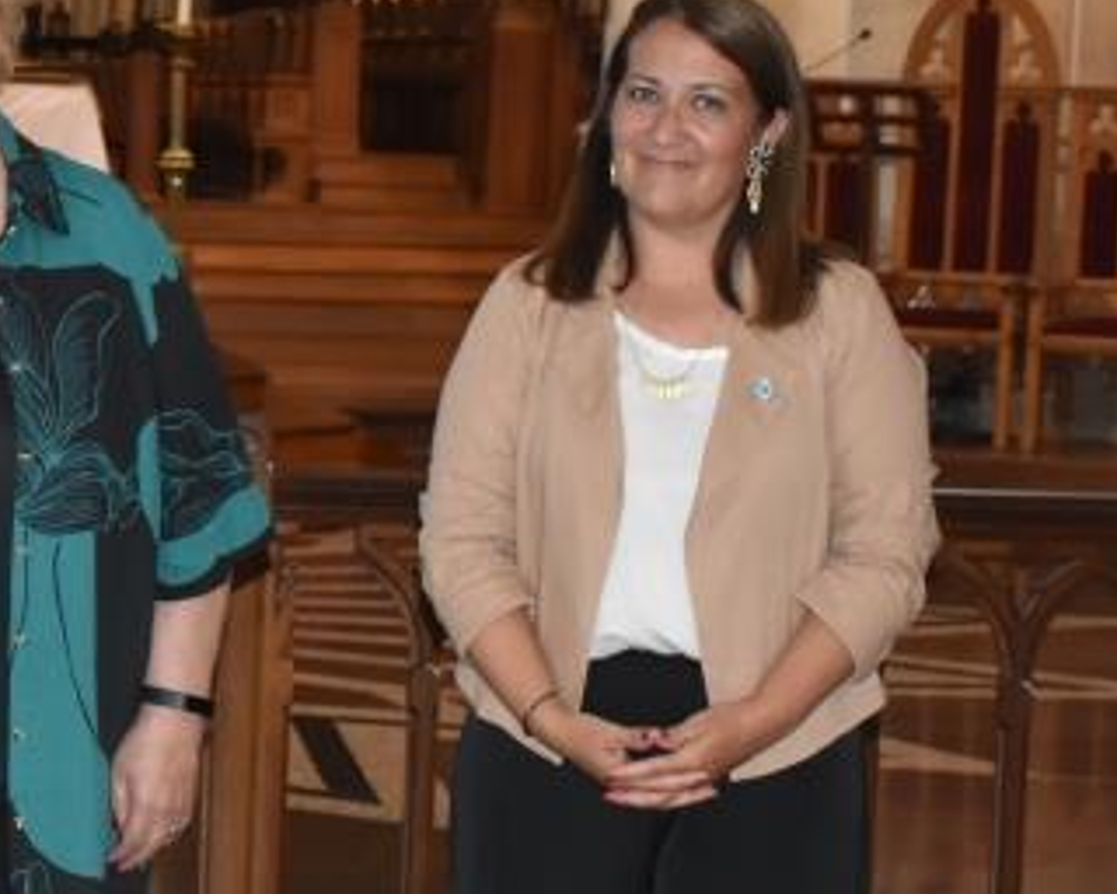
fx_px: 4760
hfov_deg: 12.8
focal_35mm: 144
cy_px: 445
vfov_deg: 10.7
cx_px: -461
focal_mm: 32
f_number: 5.6
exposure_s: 1/60
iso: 1600
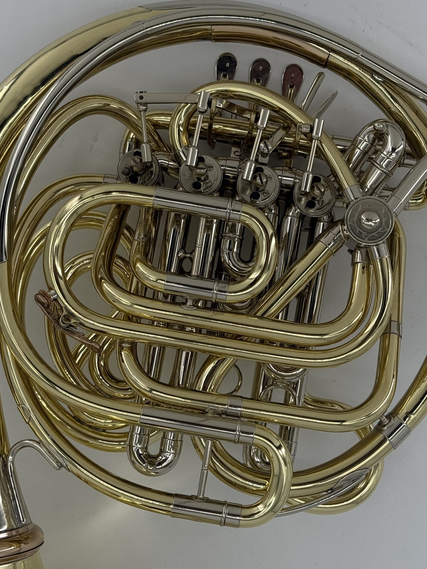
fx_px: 1069
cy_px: 287
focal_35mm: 65
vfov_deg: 29.8
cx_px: 234
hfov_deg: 22.6
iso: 64
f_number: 1.78
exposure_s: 1/1608
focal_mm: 6.76
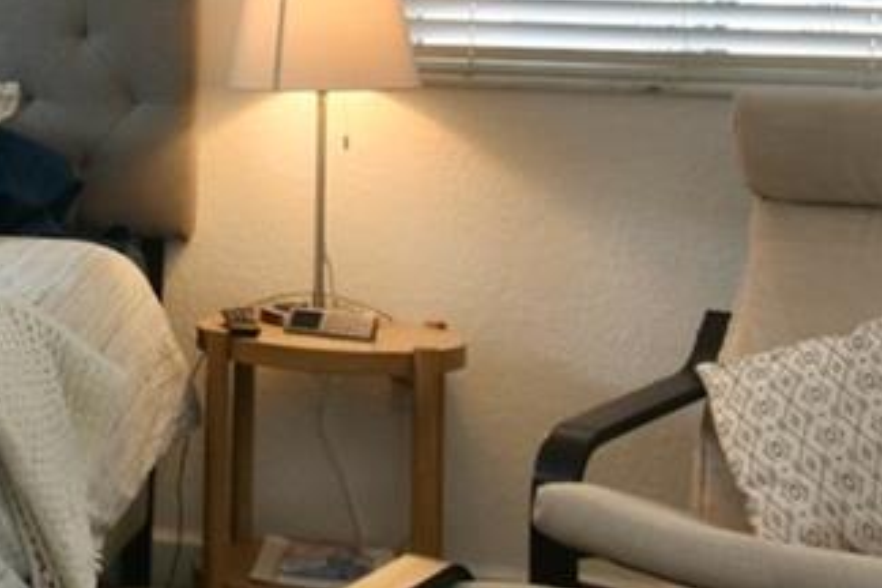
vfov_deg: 17.5
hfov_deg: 24.2
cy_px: -136
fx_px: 1813
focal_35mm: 74
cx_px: -240
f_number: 10
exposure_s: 1/5
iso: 100
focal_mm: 10
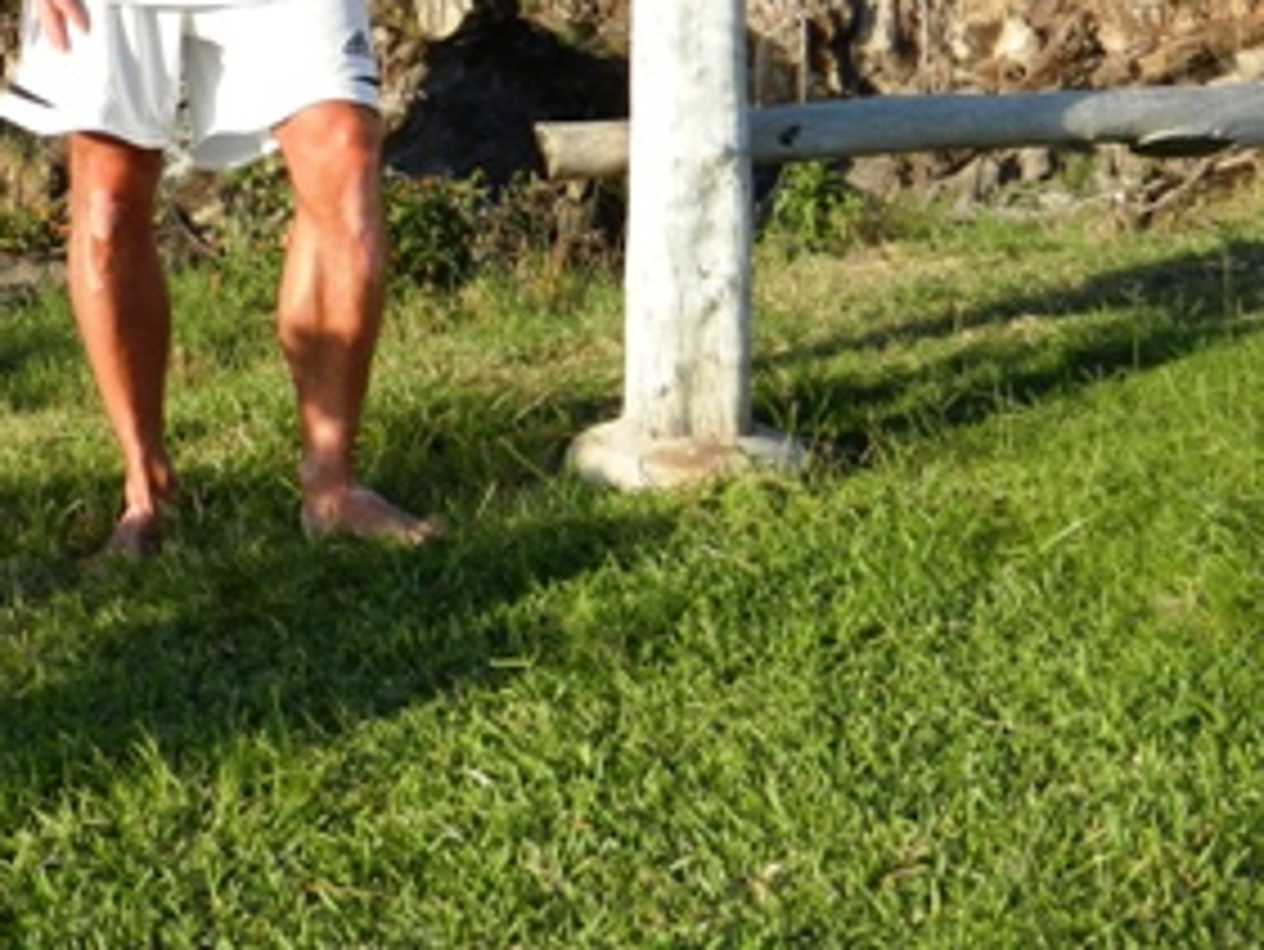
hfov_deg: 28.8
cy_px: 9
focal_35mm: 66
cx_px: 265
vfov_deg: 21.5
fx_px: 2411
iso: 160
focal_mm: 5.1
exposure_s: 1/800
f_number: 3.6
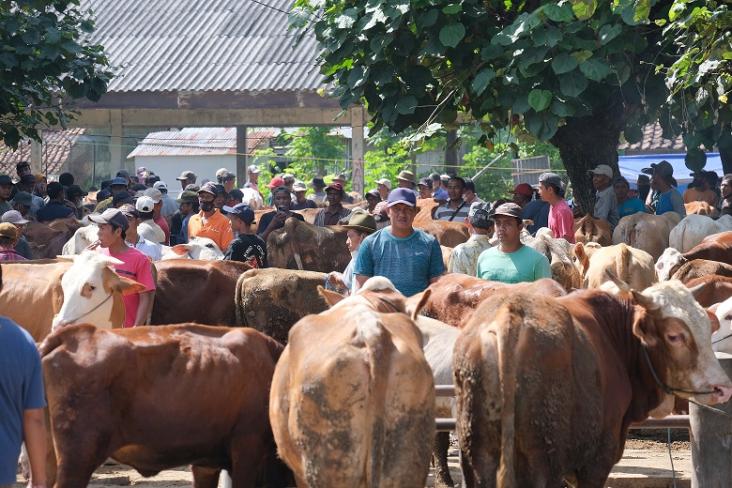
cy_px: 244
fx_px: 3355
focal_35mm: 165
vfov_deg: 8.3
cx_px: 366
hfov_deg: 12.5
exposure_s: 1/320
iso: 400
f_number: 5.6
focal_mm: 110.3
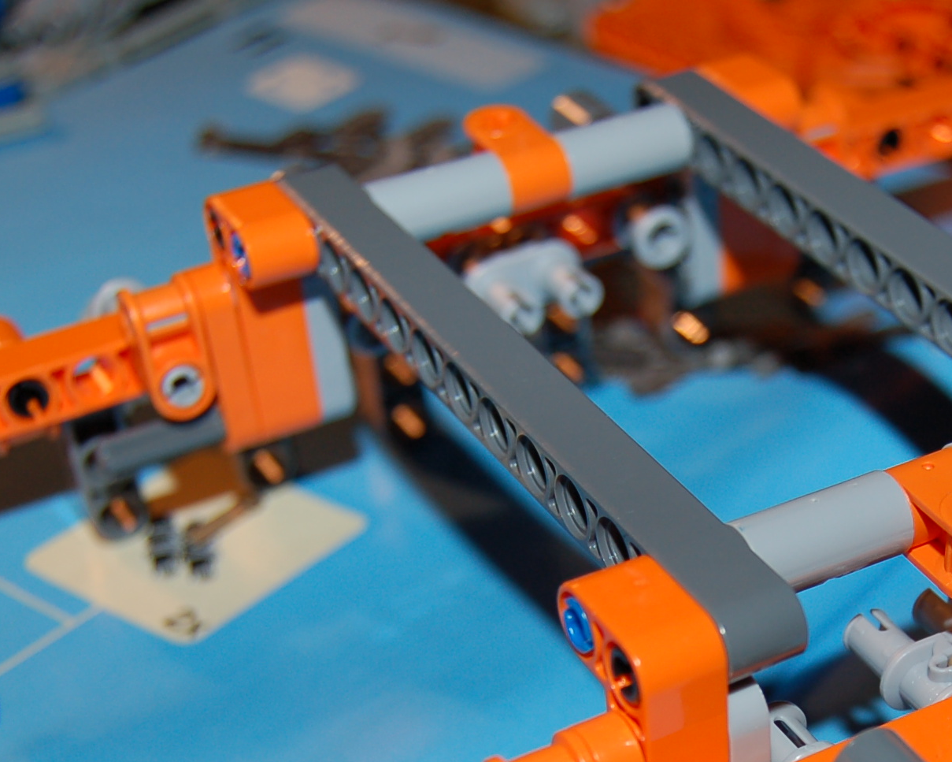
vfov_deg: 19.5
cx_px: 777
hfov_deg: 24.3
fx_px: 2169
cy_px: 700
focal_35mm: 77
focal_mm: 22
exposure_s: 1/60
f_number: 3.8
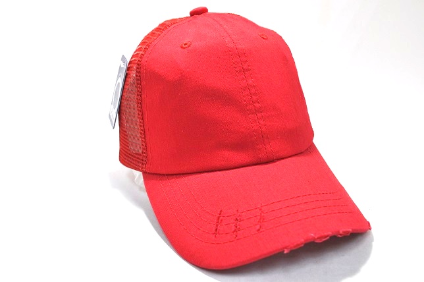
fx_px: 424
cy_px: 141
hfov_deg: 53.2
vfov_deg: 36.8
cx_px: 212
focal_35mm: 36
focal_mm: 24
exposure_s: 1/125
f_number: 5.6
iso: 250
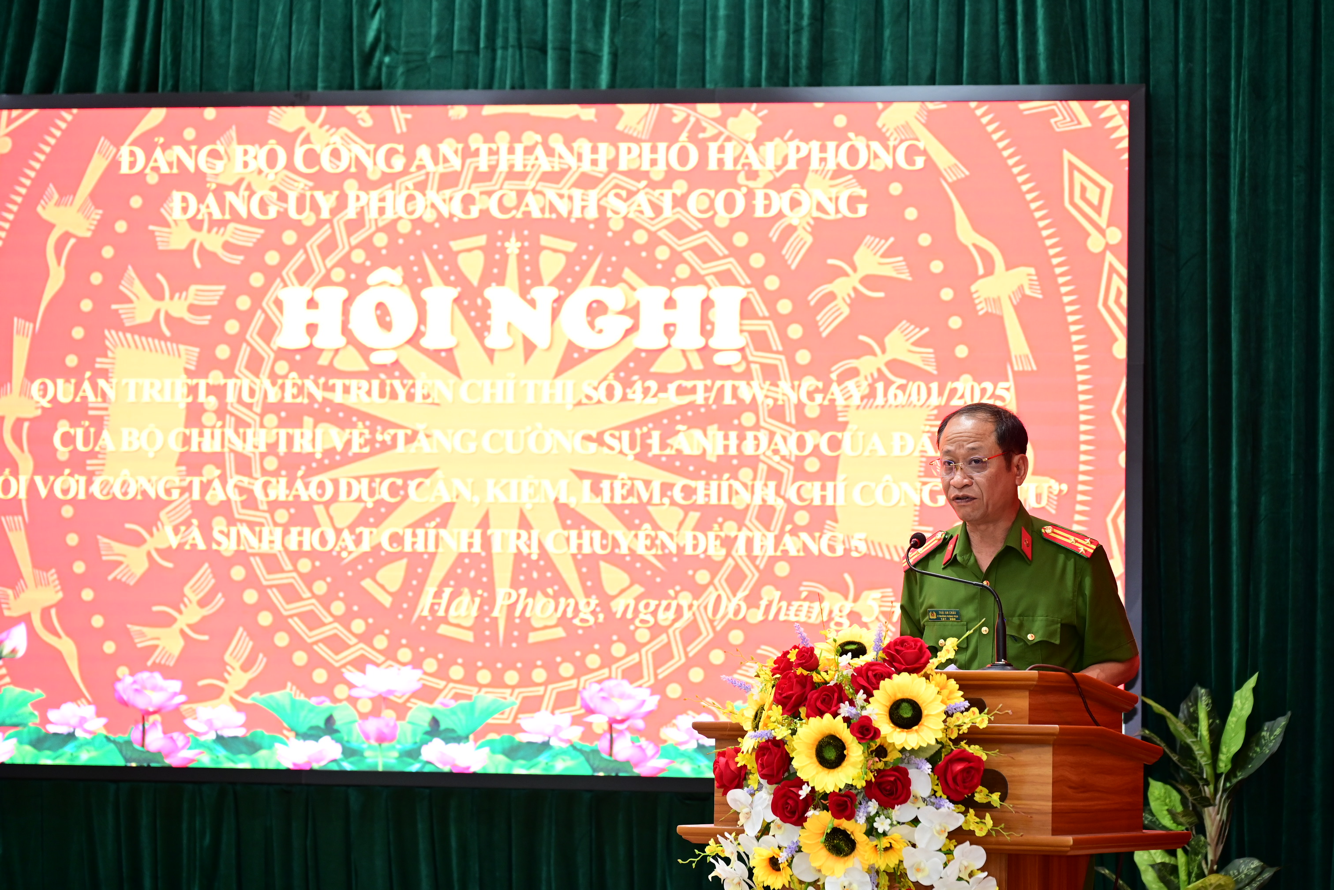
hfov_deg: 22.9
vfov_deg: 15.4
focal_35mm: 89
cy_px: 445
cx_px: 667
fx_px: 3298
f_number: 4
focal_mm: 89
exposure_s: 1/100
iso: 1600
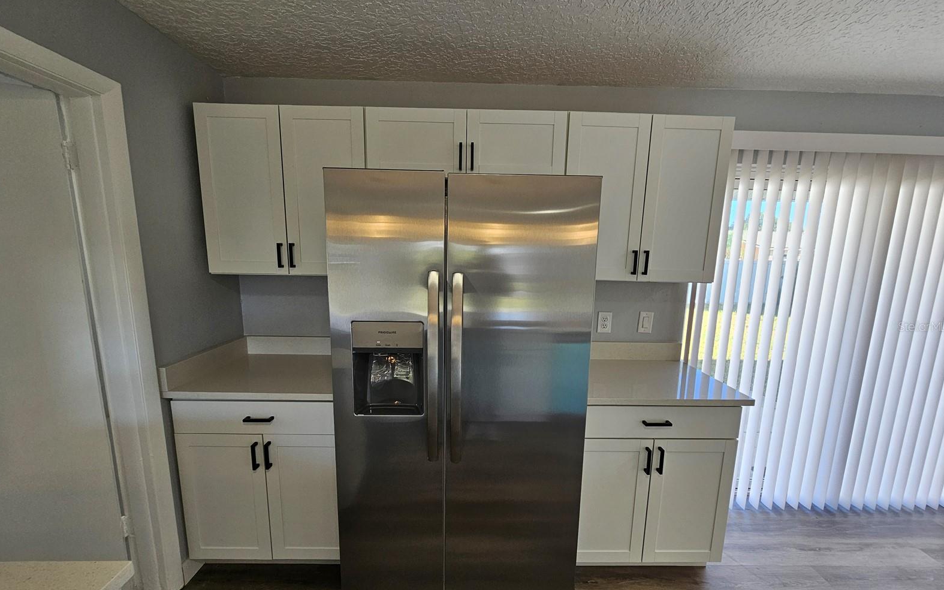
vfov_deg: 78.4
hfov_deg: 105.3
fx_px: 360
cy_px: 326
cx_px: 475
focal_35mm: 14
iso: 80
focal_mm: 2.2
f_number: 2.2
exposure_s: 1/120
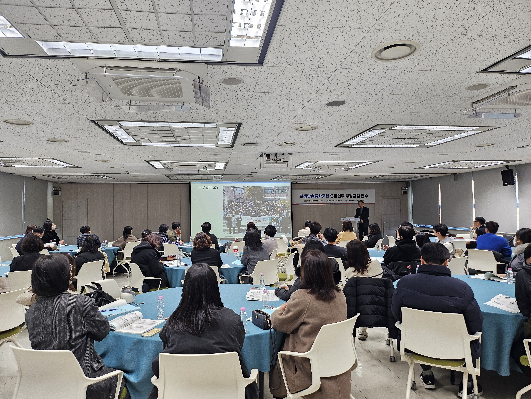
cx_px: 266
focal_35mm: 24
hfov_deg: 71.6
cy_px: 200
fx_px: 368
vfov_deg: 56.8
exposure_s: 1/120
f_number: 1.8
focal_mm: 5
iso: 100
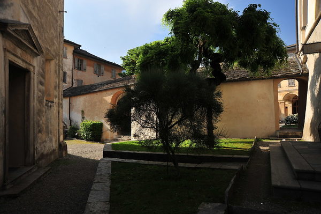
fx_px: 214
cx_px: 160
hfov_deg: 73.8
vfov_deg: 53.1
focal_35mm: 24
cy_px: 107
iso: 200
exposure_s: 1/250
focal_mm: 24
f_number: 8
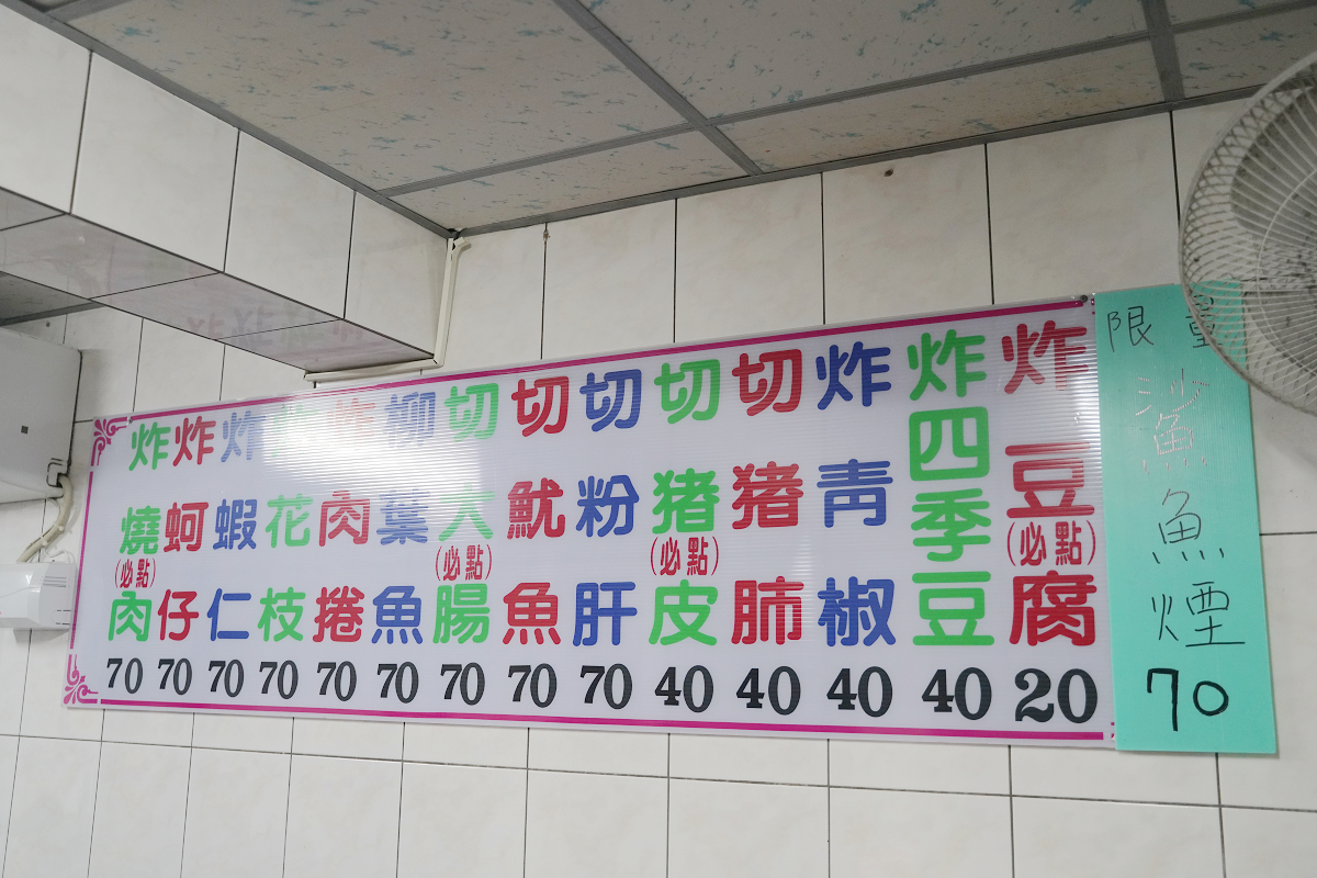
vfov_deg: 40.0
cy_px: 439
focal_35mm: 33
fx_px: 1207
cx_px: 658
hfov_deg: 57.2
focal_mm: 33
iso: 2000
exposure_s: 1/160
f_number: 2.8
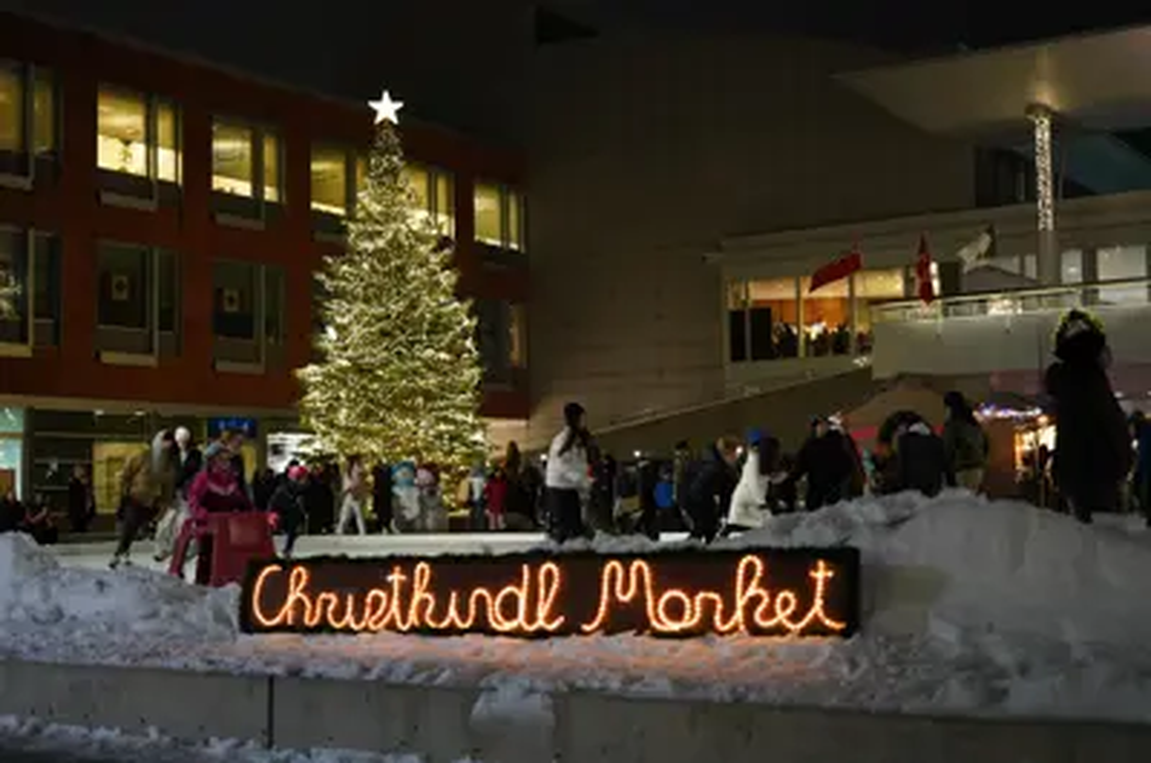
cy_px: 382
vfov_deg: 26.9
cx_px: 576
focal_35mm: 50
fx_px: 1595
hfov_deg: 39.7
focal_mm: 50
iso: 3200
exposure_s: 1/160
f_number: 2
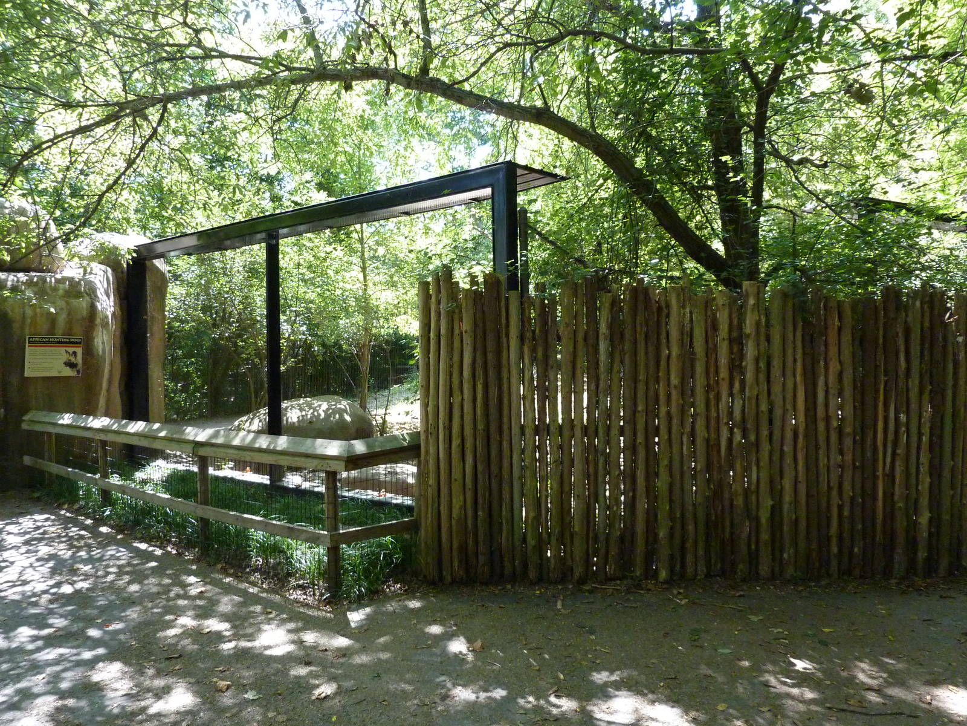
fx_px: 698
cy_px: 363
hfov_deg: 69.4
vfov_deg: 54.9
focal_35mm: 25
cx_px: 484
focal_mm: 4.1
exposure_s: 1/200
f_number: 3.3
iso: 400
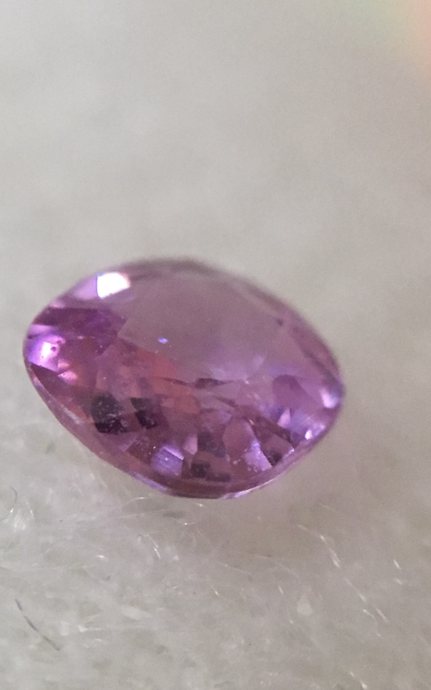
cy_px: 344
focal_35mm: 31
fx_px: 583
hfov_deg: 40.5
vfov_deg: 61.2
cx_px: 181
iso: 200
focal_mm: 4.15
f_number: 2.2
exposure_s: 1/33
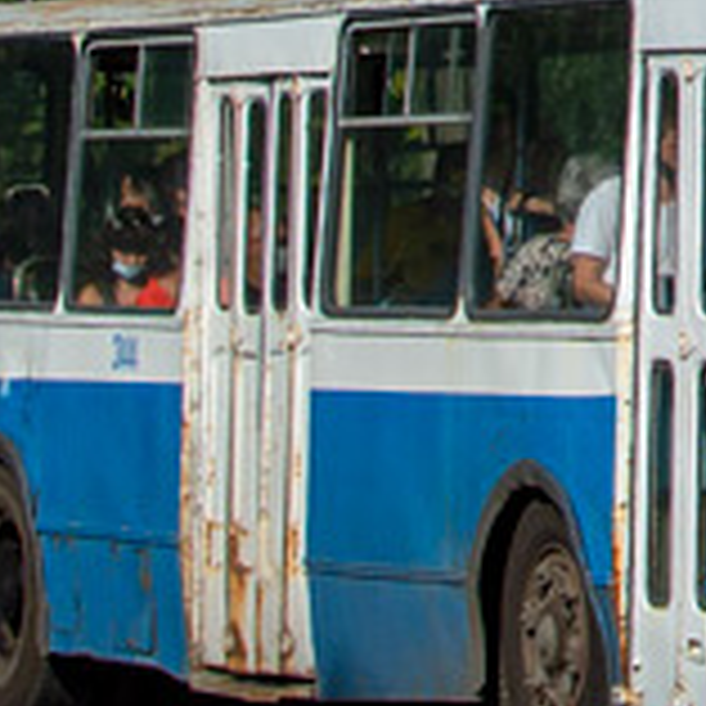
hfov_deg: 5.3
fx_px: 7499
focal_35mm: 325
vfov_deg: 5.3
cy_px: -839
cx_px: 1133
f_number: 10
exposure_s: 1/640
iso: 100
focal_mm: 32
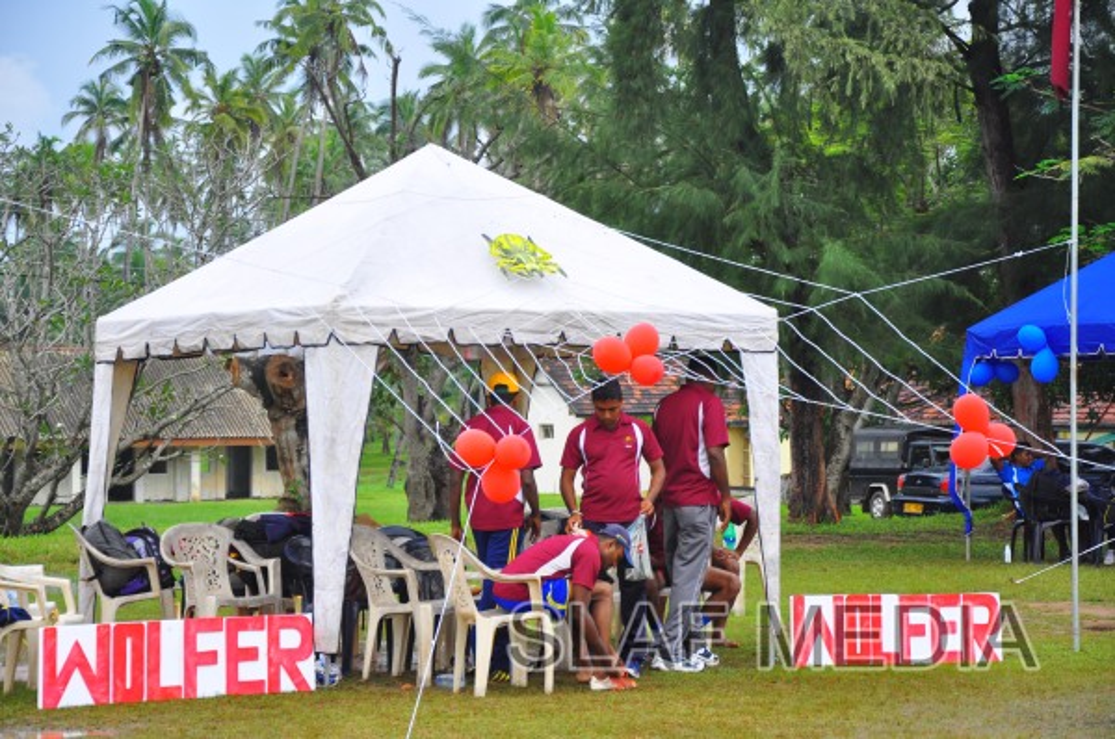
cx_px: 558
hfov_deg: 18.2
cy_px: 370
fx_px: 3479
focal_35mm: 112
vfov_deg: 12.1
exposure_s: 1/200
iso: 200
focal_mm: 75
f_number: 5.6
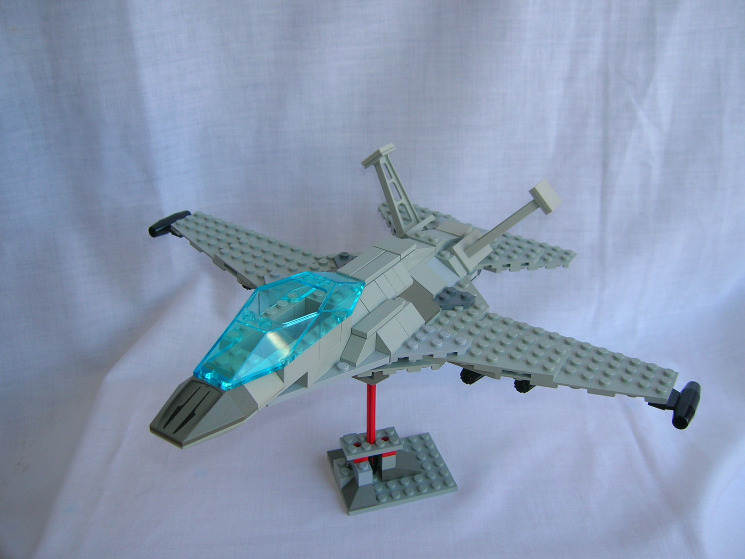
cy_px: 280
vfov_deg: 40.7
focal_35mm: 35
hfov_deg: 52.6
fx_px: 753
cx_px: 372
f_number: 2.9
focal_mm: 5.8
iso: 50
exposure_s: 1/132
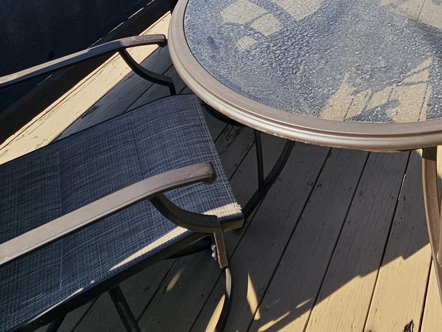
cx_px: 430
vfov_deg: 31.4
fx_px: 473
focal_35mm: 37
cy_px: -82
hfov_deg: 43.8
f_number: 2.2
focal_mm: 2.2
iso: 50
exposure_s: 1/1318
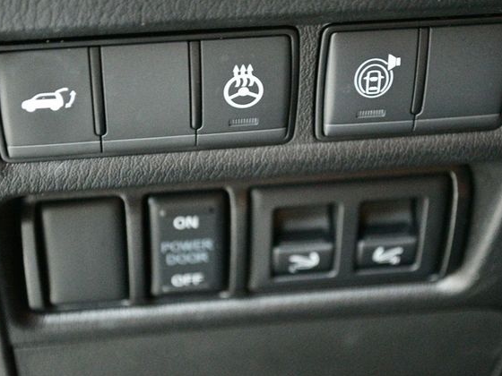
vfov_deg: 16.4
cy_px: 189
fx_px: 1305
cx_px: 264
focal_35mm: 90
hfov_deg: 21.8
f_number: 5.6
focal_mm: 55
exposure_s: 1/15
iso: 12800
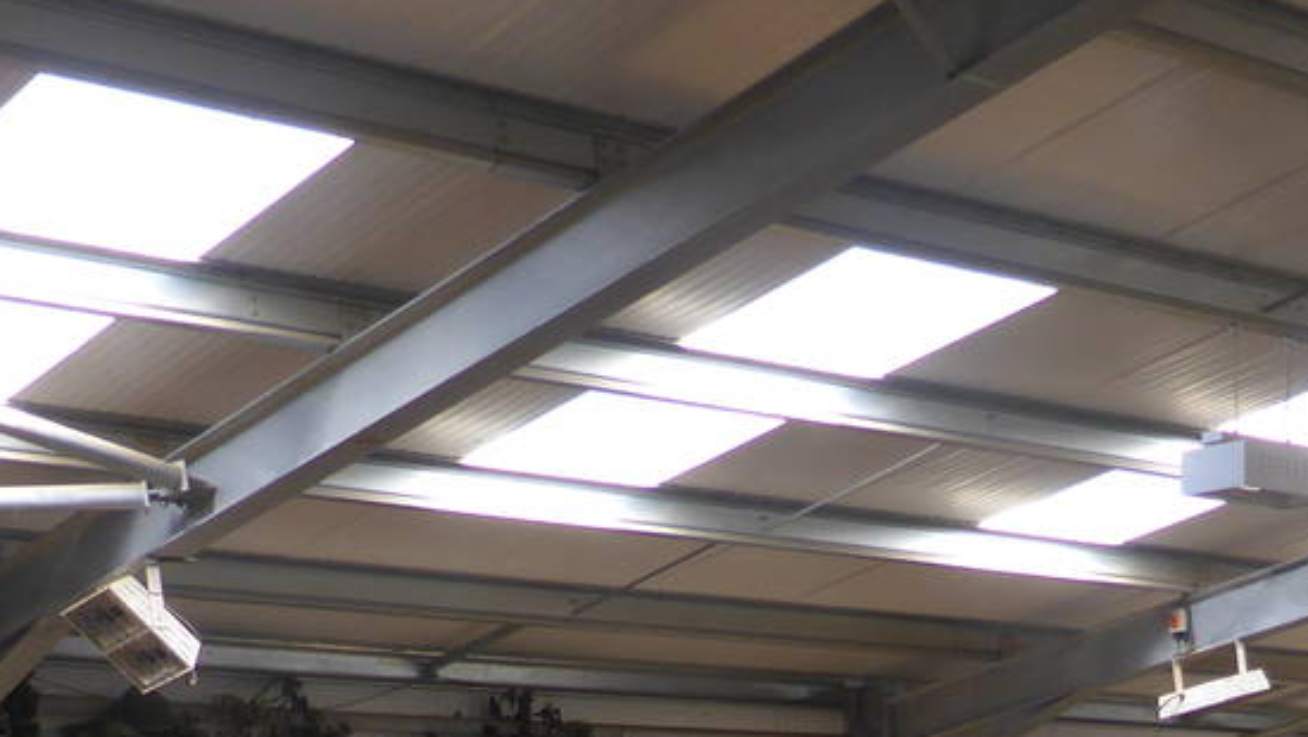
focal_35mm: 76
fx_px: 2637
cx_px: 944
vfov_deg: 14.2
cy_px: 1305
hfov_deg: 27.6
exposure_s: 1/60
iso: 100
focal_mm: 4.3
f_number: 3.3
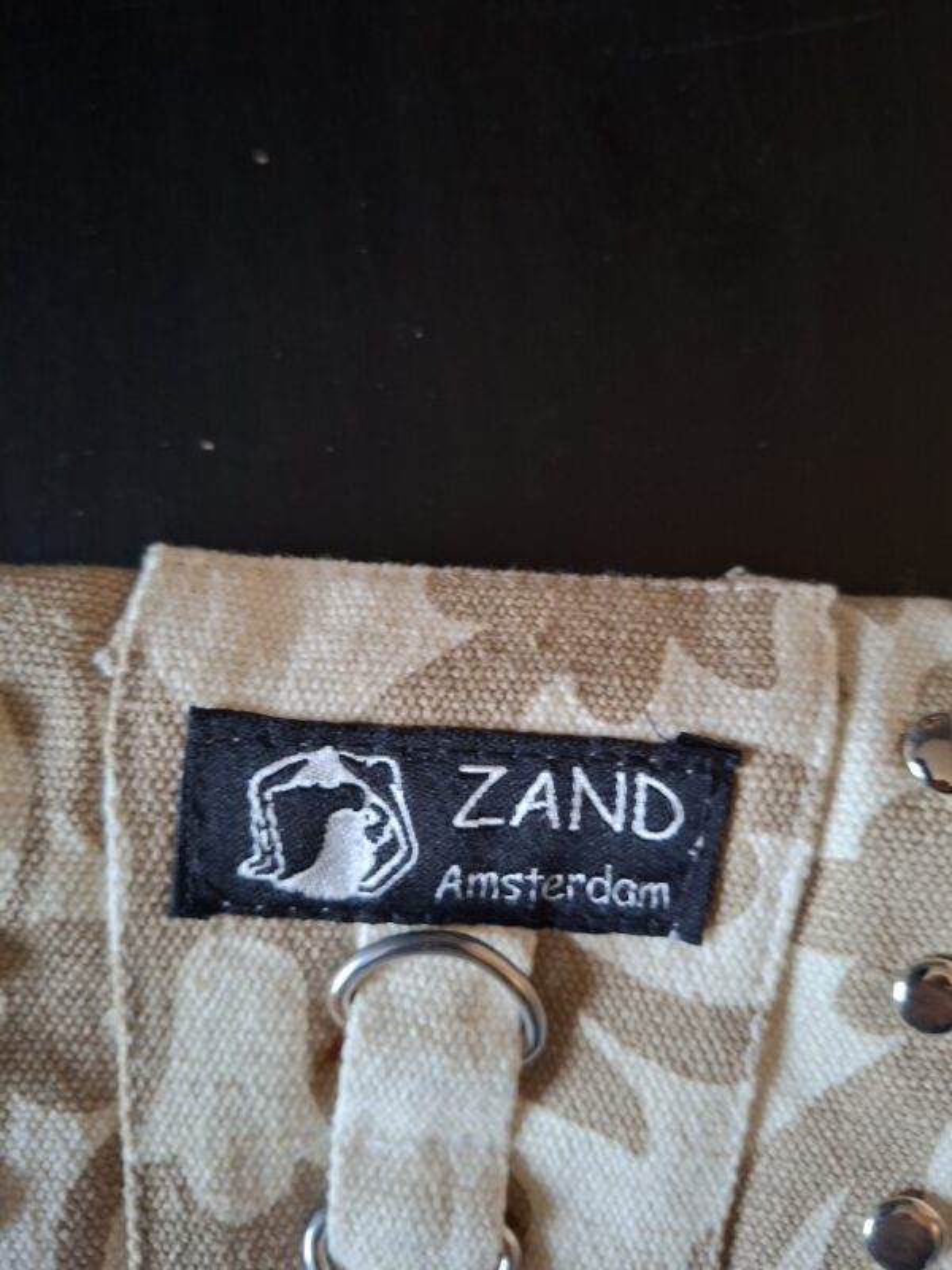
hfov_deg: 58.9
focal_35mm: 23
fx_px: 843
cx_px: 476
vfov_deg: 73.9
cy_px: 635
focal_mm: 5.54
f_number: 1.8
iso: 500
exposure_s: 1/24
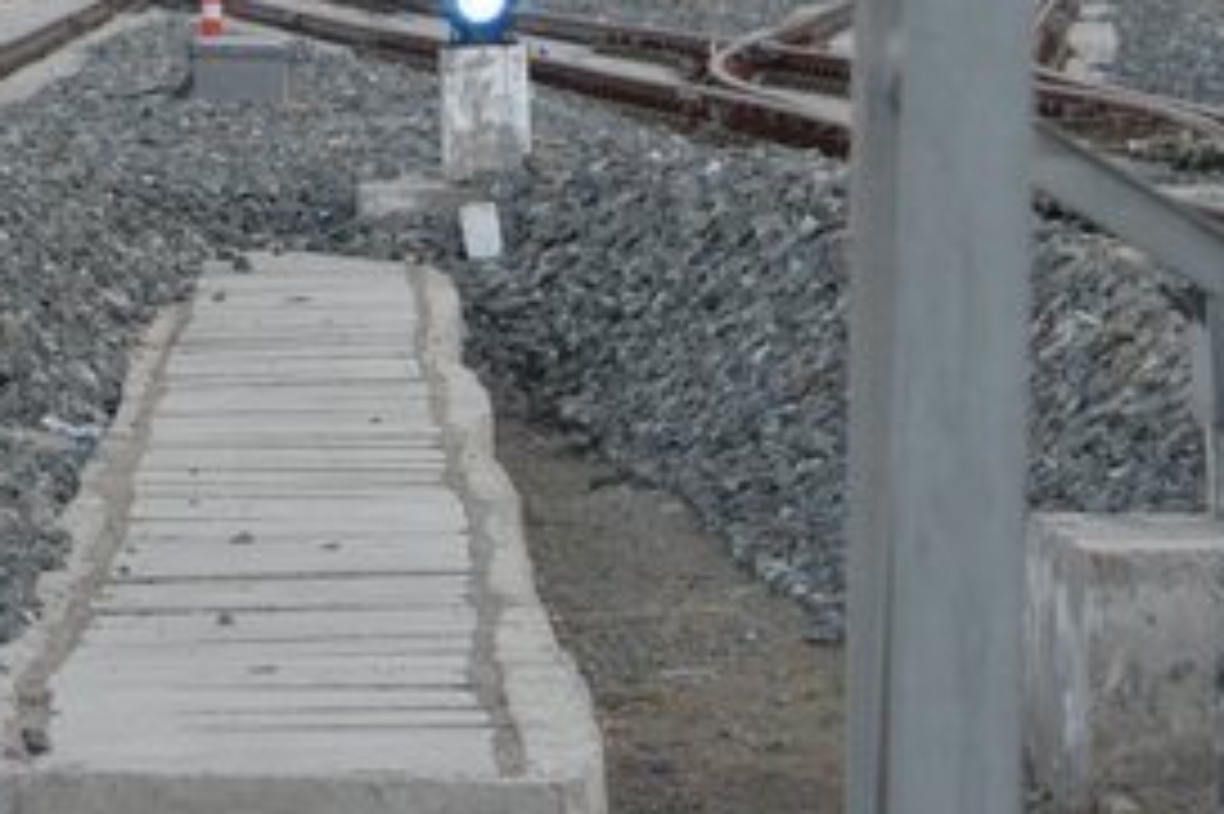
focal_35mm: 397
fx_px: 13489
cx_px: -594
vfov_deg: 3.5
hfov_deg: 5.2
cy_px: -171
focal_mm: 120
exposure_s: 1/250
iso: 2500
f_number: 10
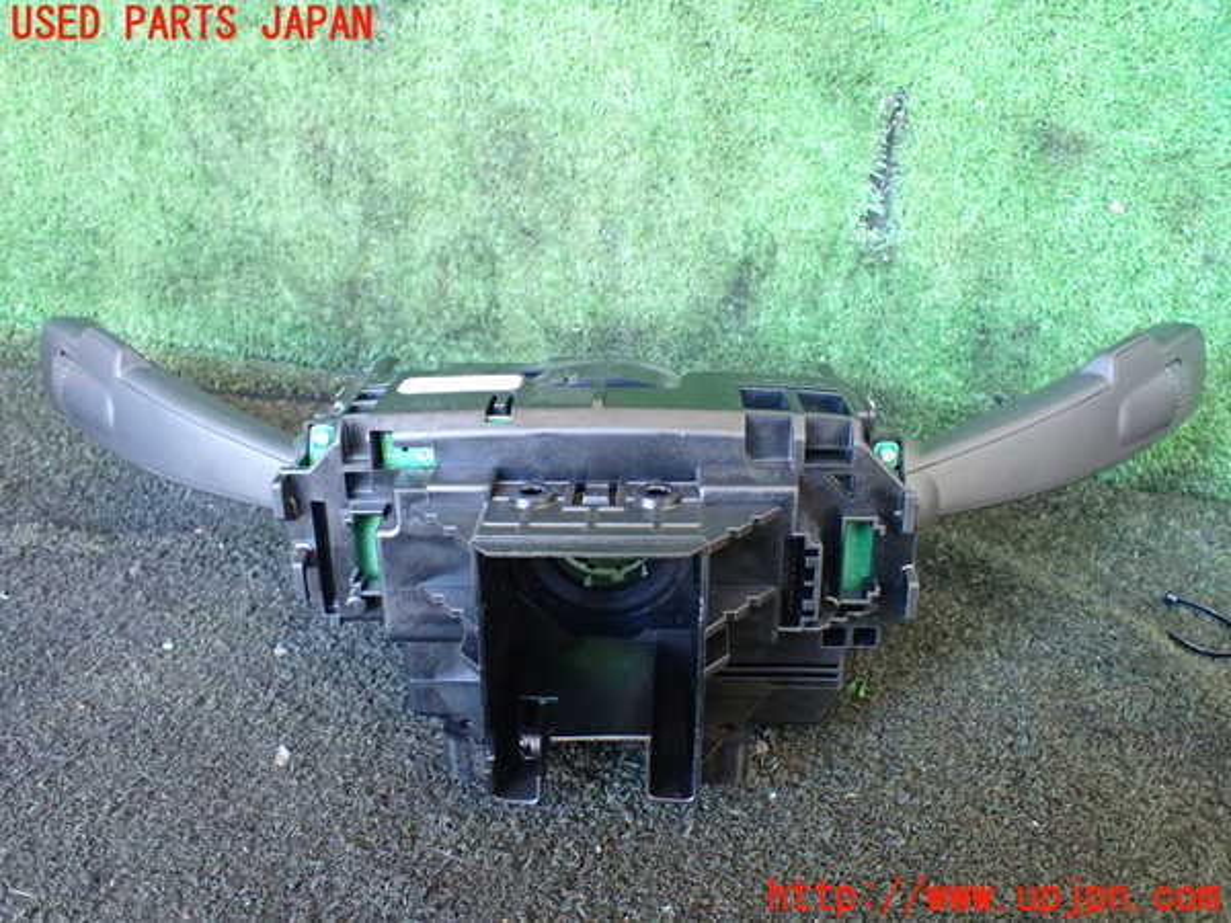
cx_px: 616
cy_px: 462
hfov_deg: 60.0
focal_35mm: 30
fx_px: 1067
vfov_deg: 46.8
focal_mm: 5.4
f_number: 2.3
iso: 800
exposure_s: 1/50
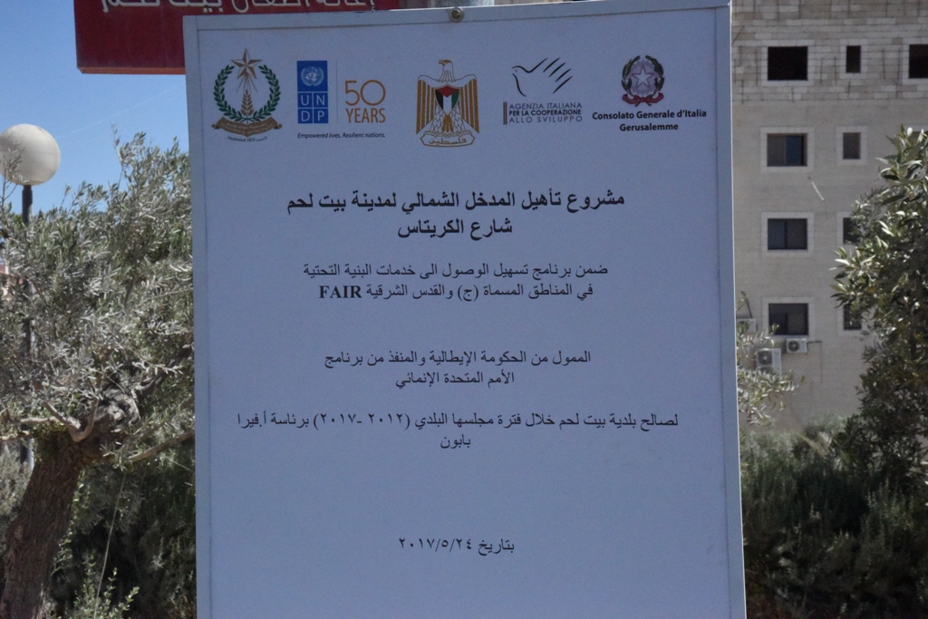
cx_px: 464
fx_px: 1805
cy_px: 310
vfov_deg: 19.5
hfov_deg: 28.8
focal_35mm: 70
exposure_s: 1/5000
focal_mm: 70
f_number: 22
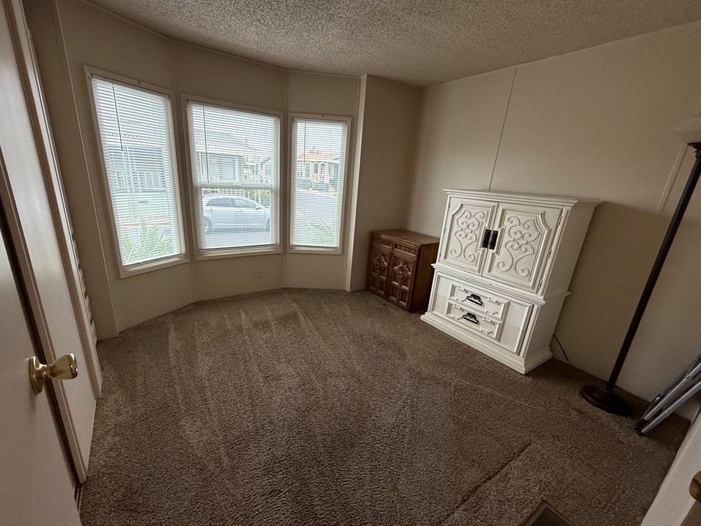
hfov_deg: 98.1
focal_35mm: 15
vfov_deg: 81.7
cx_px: 335
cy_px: 271
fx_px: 304
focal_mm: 2.22
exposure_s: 1/120
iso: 250
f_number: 2.2
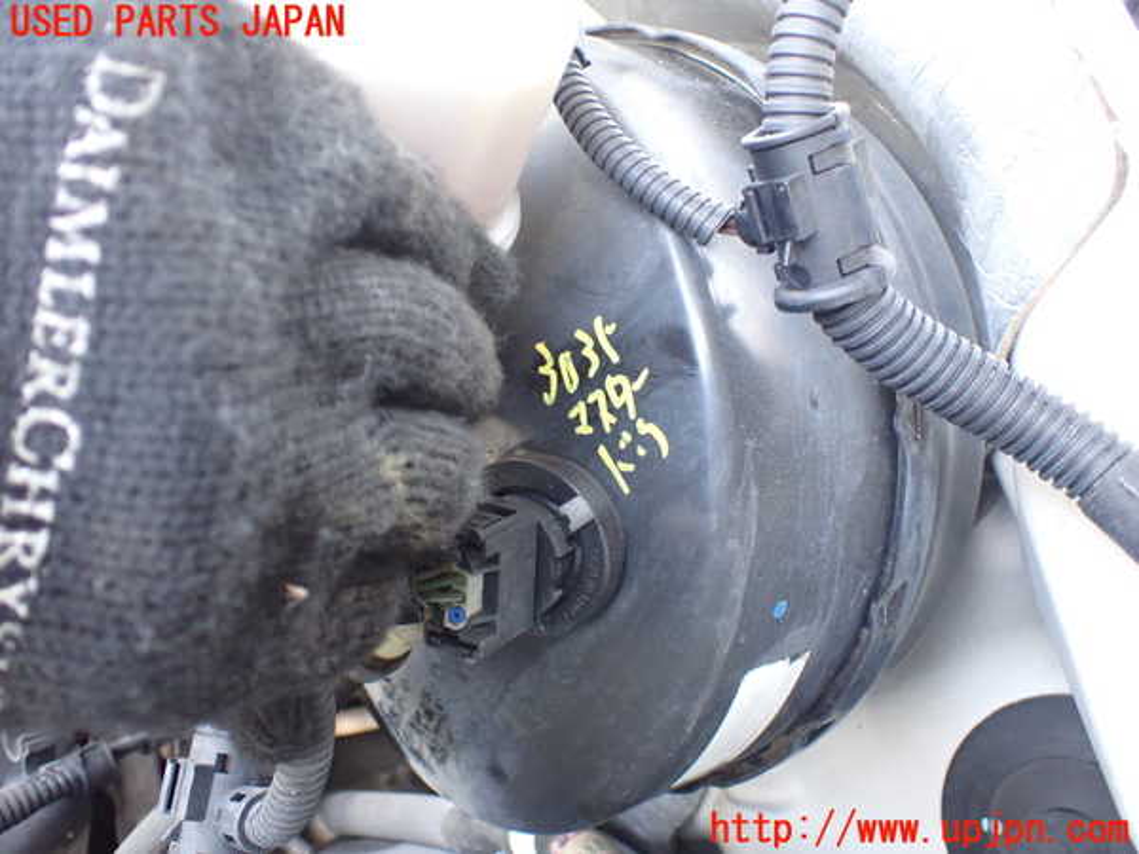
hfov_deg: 60.0
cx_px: 570
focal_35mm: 30
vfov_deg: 46.8
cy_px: 427
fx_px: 987
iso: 800
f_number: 2.3
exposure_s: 1/80
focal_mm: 5.4
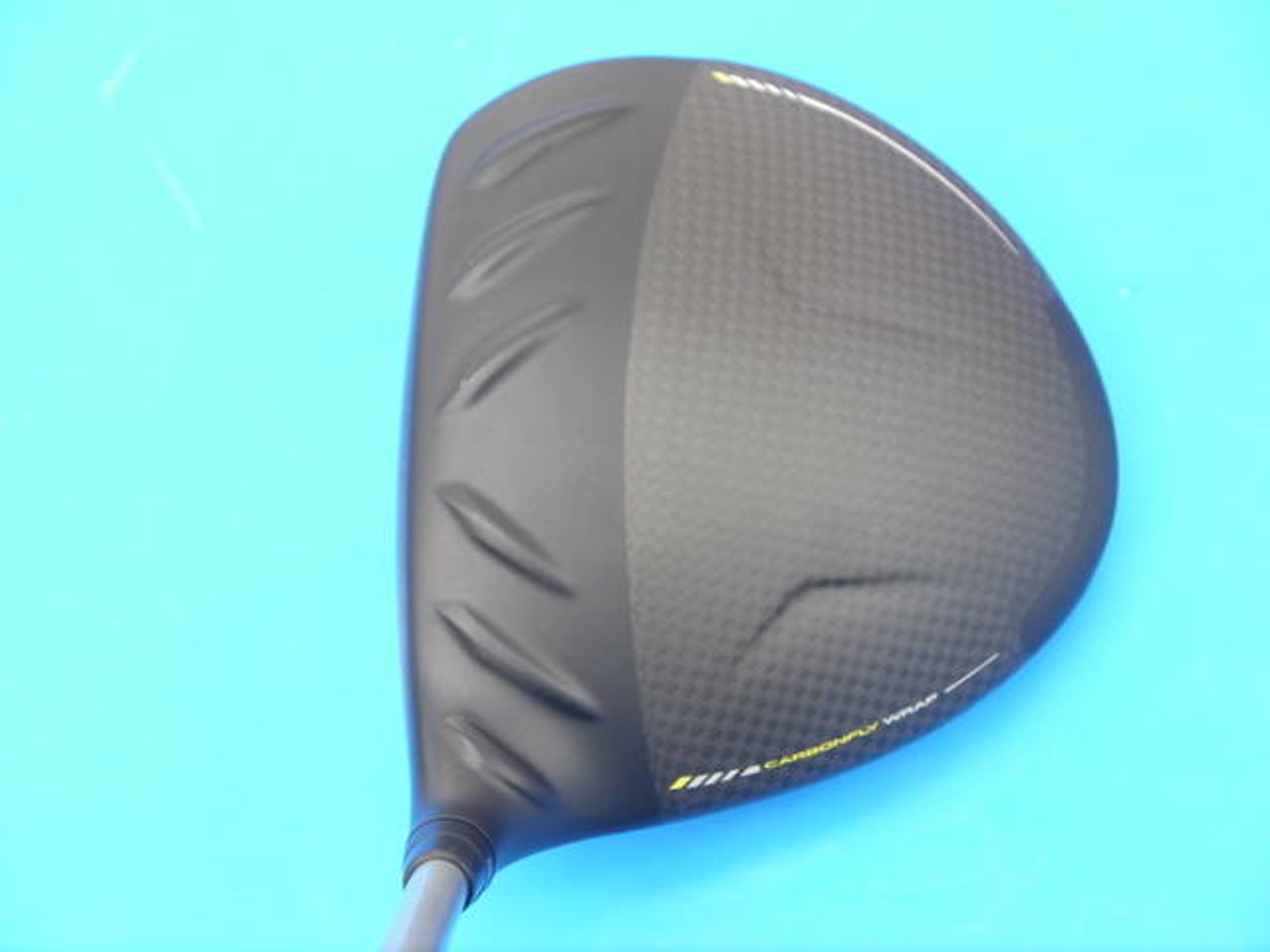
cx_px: 635
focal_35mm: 72
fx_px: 2642
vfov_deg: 20.4
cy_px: 476
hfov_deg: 27.0
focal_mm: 36
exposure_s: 1/50
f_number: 5.3
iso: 800
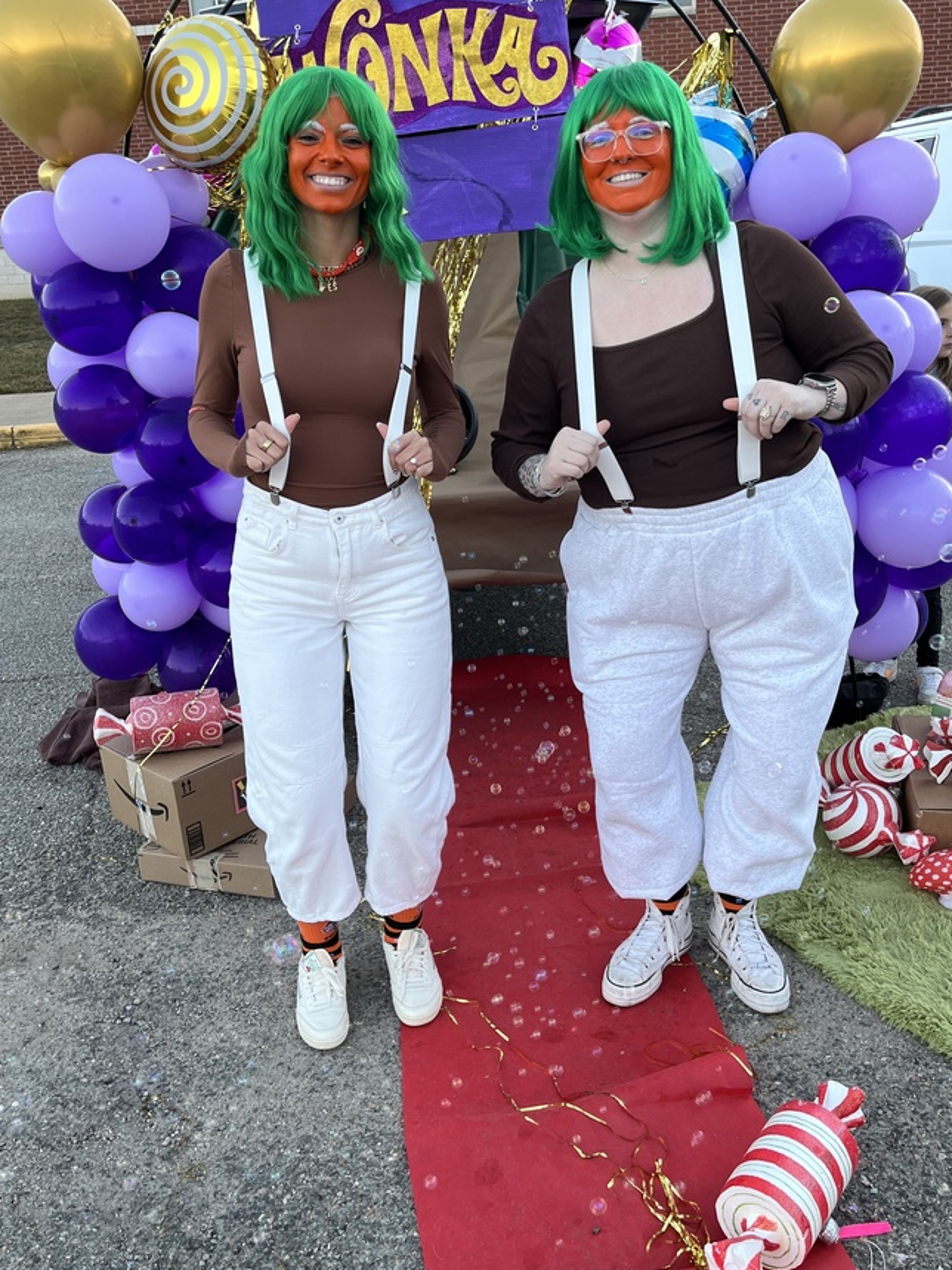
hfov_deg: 45.4
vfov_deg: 58.3
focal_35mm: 31
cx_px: 517
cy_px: 588
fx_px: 1137
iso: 32
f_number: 1.6
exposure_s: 1/122
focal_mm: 5.1
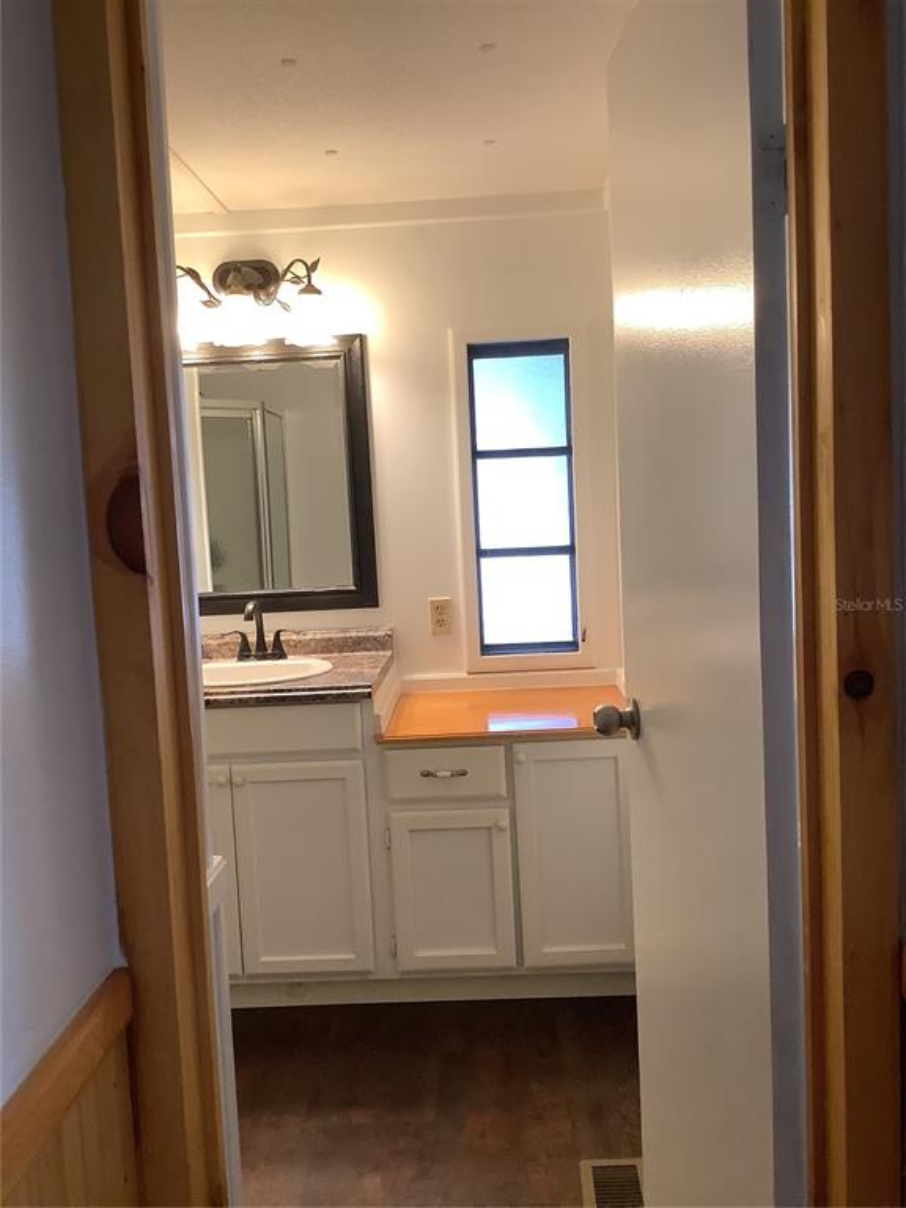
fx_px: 1082
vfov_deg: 58.4
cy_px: 604
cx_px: 453
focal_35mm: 31
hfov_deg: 45.4
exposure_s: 1/60
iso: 160
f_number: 2.4
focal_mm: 3.3
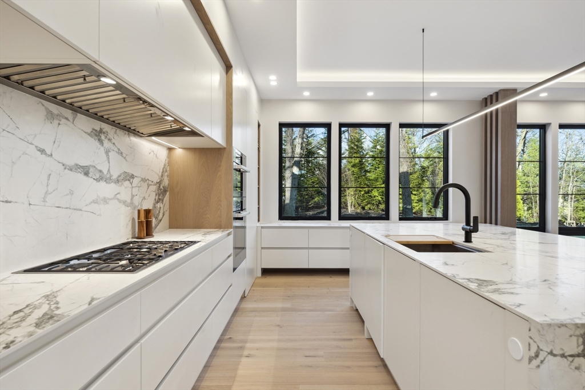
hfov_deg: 86.9
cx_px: 292
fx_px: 309
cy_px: 195
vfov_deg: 64.6
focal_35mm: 19
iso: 200
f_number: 8
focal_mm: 19
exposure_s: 1/13
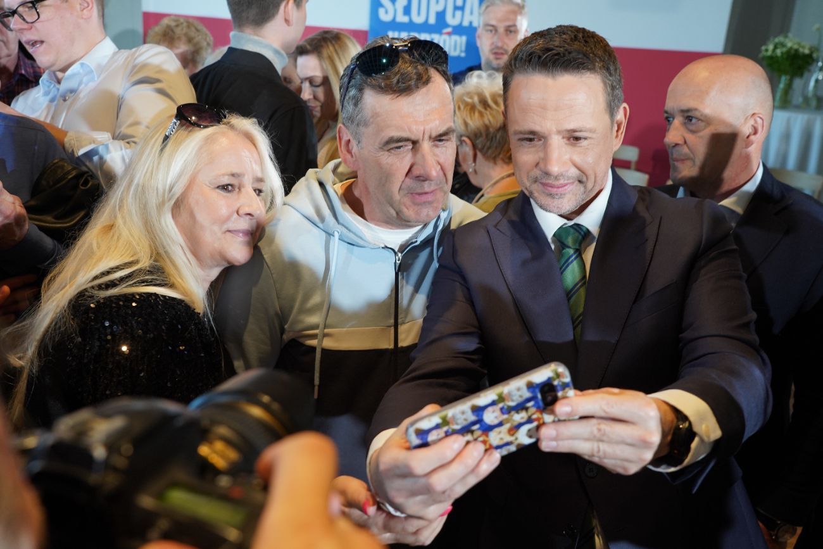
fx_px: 800
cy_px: 274
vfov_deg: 37.9
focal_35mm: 35
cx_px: 412
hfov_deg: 54.4
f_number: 5.6
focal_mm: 35
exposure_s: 1/100
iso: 1250
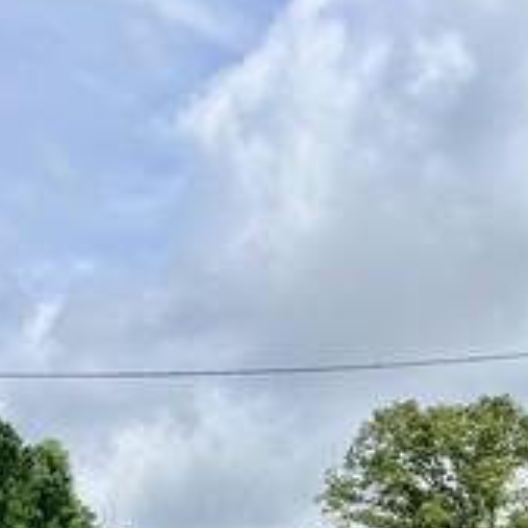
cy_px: 719
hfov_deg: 19.9
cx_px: 369
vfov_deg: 18.3
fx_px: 1501
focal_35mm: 87
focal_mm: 5.1
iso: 50
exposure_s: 1/4484
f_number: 1.6
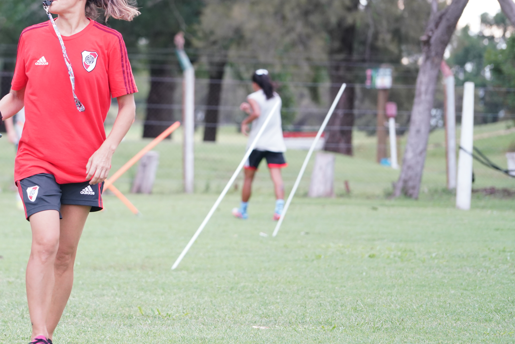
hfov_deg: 8.4
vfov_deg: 5.6
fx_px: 3505
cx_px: 80
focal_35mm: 245
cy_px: 98
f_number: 4
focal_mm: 144
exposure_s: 1/160
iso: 1000
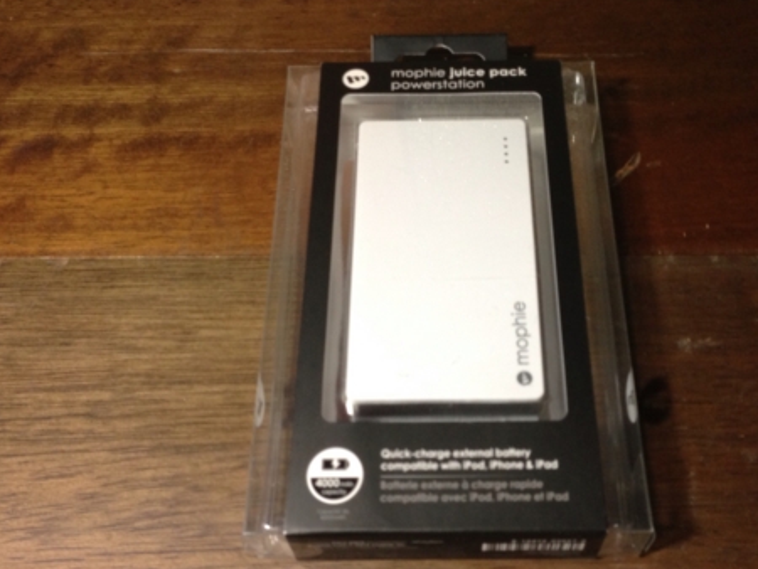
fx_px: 964
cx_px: 431
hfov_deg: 42.8
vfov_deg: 32.9
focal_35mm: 44
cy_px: 266
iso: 125
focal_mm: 4.13
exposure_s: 1/20
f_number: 2.4
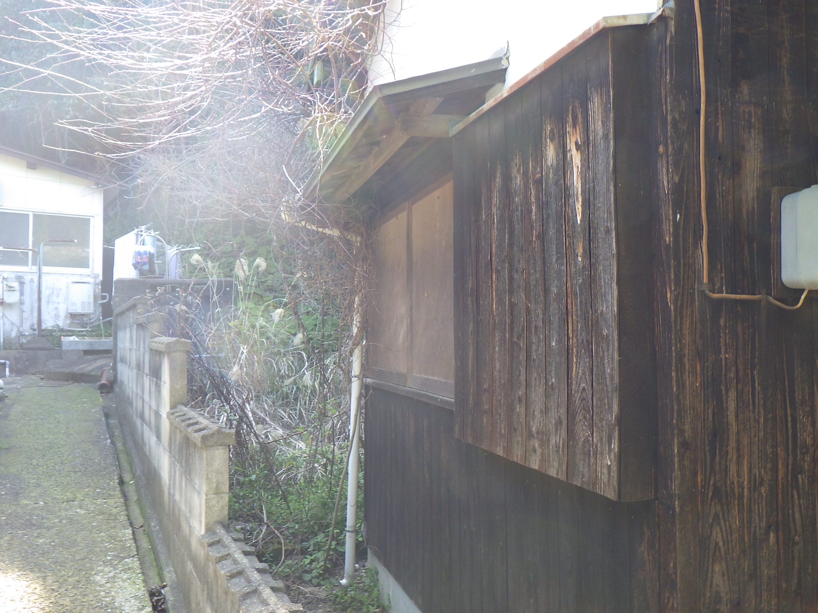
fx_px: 662
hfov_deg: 63.4
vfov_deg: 49.7
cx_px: 409
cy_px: 306
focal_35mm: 28
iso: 125
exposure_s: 1/80
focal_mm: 5
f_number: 3.5
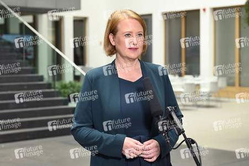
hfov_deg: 27.0
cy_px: 83
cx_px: 124
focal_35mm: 75
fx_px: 518
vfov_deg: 18.2
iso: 3200
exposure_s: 1/500
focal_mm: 75
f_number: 5
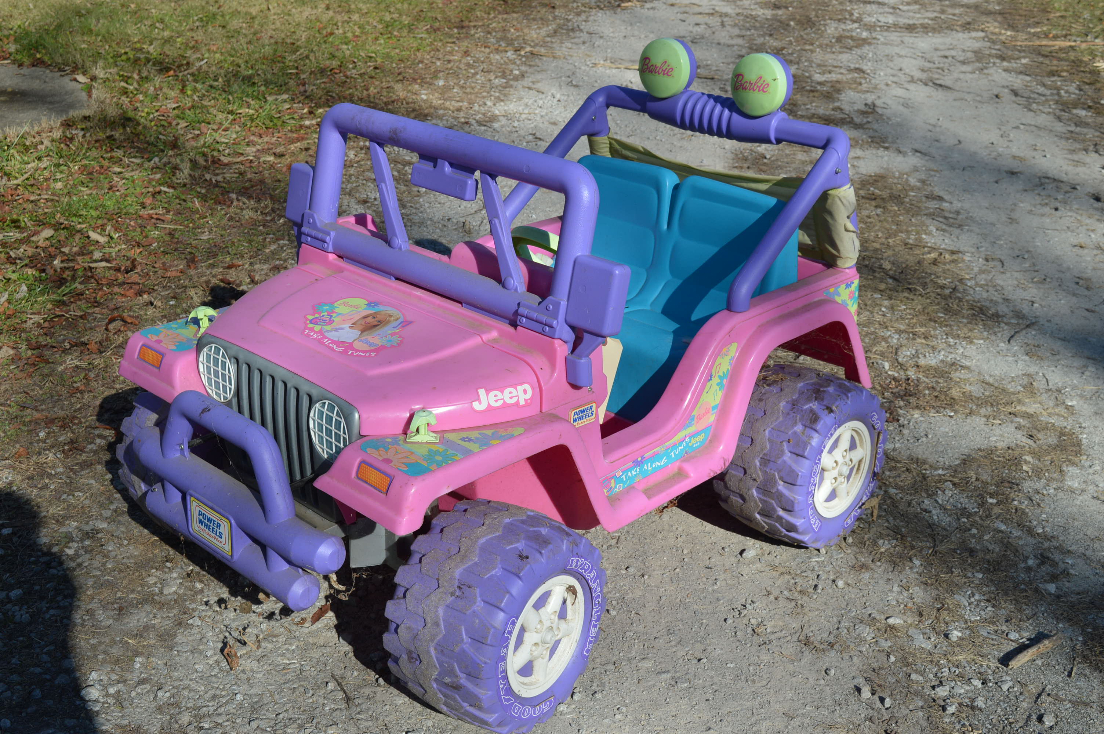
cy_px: 367
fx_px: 1333
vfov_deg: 30.8
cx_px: 552
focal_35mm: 44
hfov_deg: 45.0
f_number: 9
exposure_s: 1/320
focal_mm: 29
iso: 100
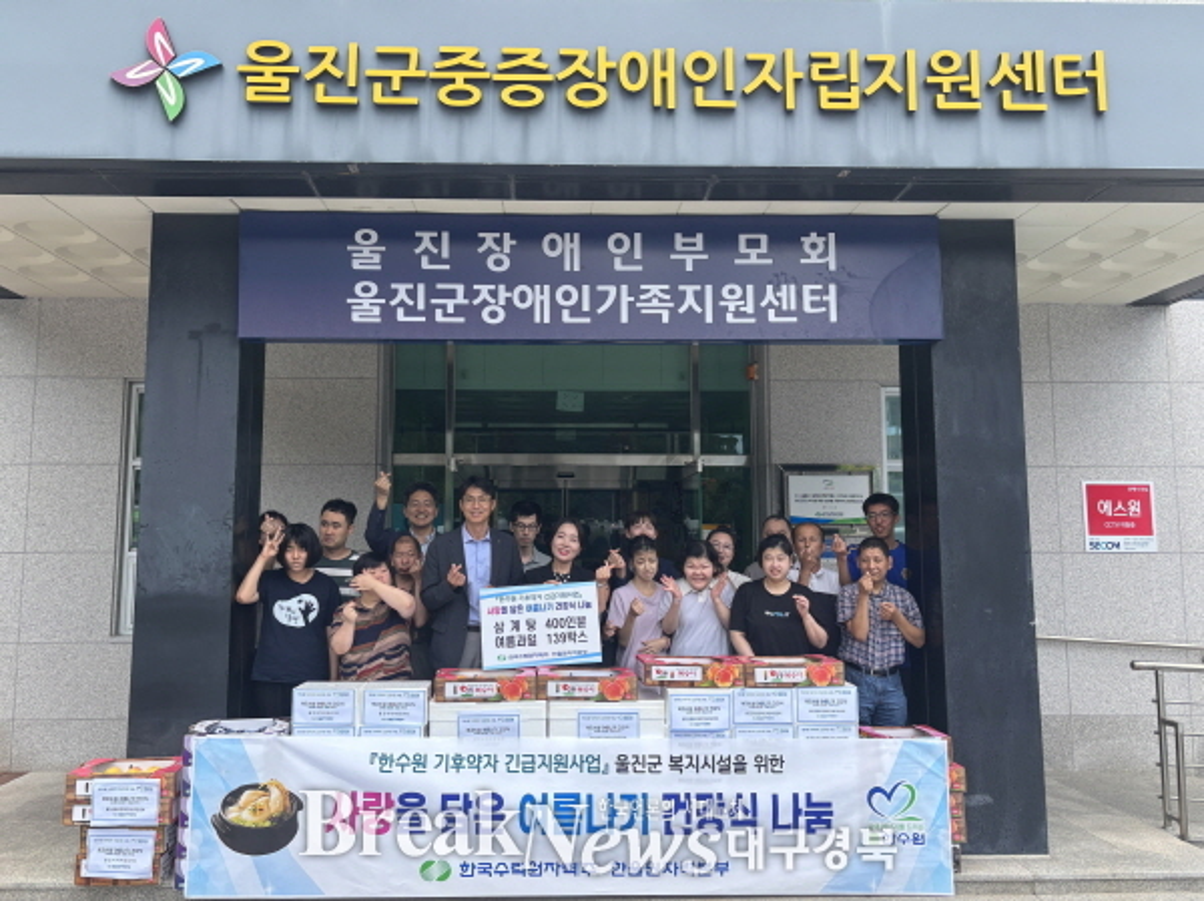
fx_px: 904
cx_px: 602
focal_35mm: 26
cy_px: 450
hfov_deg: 67.3
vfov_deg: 53.0
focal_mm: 5.96
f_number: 1.6
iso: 50
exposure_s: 1/775
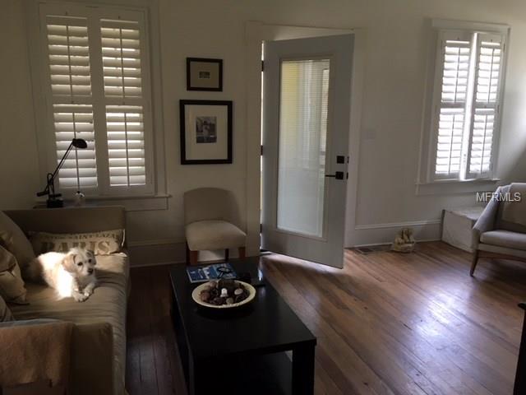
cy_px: 198
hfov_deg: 61.7
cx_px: 263
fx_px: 441
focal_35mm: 29
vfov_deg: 48.2
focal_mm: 4.15
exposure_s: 1/30
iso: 64
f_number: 2.2
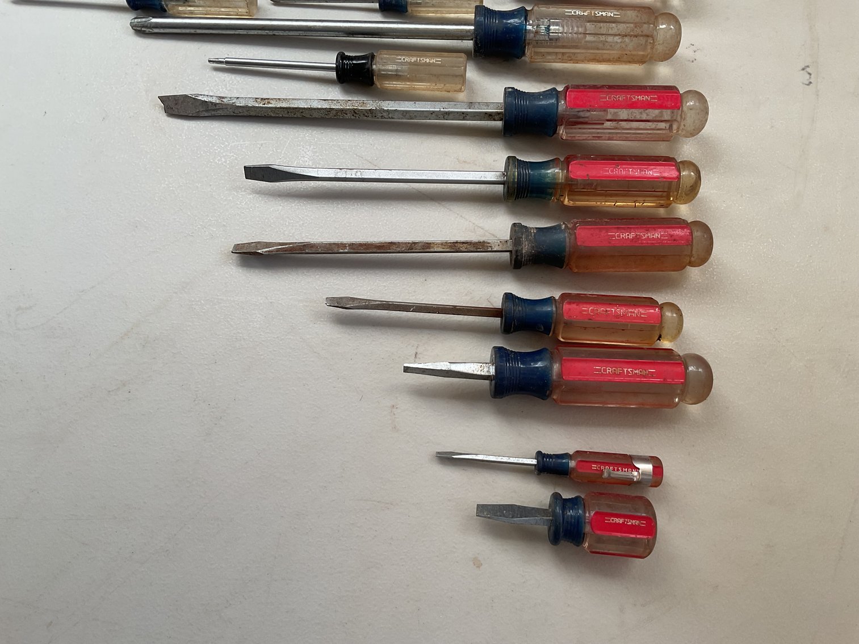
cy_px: 322
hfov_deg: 61.7
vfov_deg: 48.2
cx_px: 430
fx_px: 720
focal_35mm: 29
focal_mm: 3
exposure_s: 1/120
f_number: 1.8
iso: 32
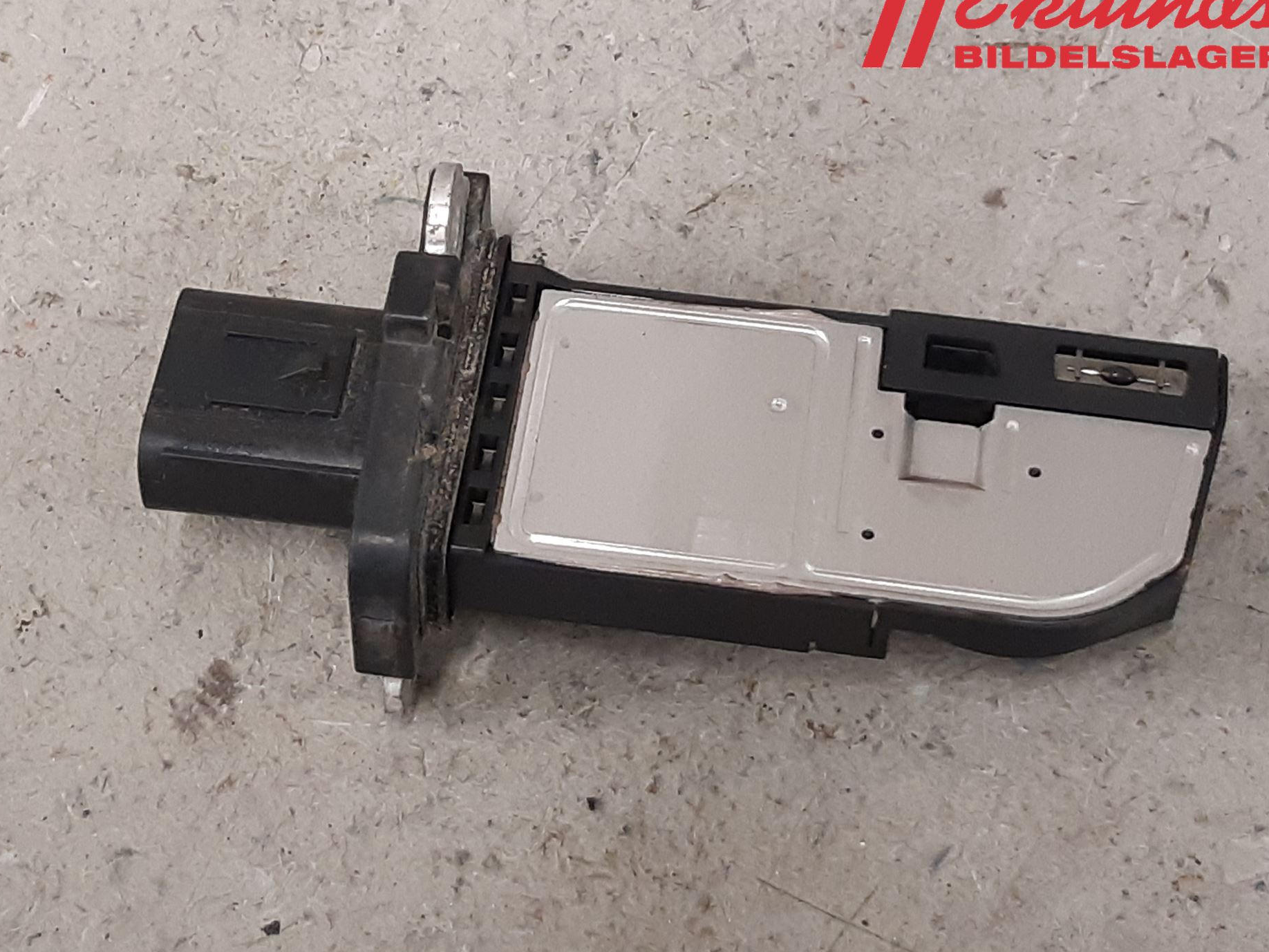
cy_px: 482
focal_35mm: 29
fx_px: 1063
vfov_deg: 48.2
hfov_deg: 61.6
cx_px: 579
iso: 200
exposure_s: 1/50
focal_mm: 3.93
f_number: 1.7
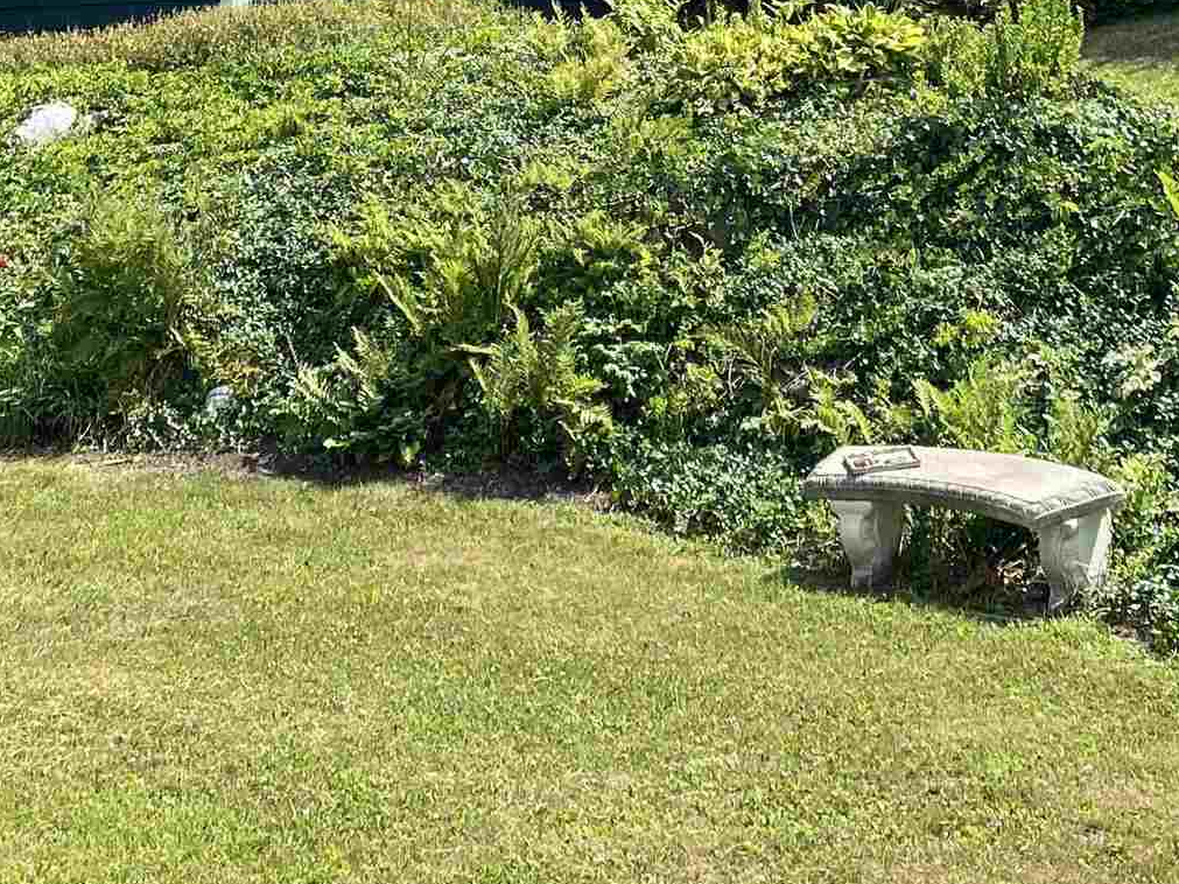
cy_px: -293
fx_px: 2690
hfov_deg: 24.7
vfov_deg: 17.4
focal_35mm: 79
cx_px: 594
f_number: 1.8
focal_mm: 4.25
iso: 32
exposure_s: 1/2222
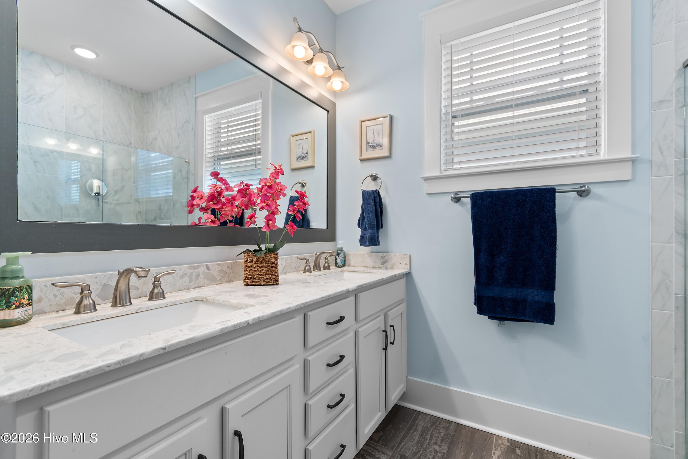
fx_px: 287
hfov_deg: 100.4
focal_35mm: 15
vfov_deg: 77.3
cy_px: 230
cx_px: 344
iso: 100
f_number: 4.5
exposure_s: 1/8
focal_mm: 10
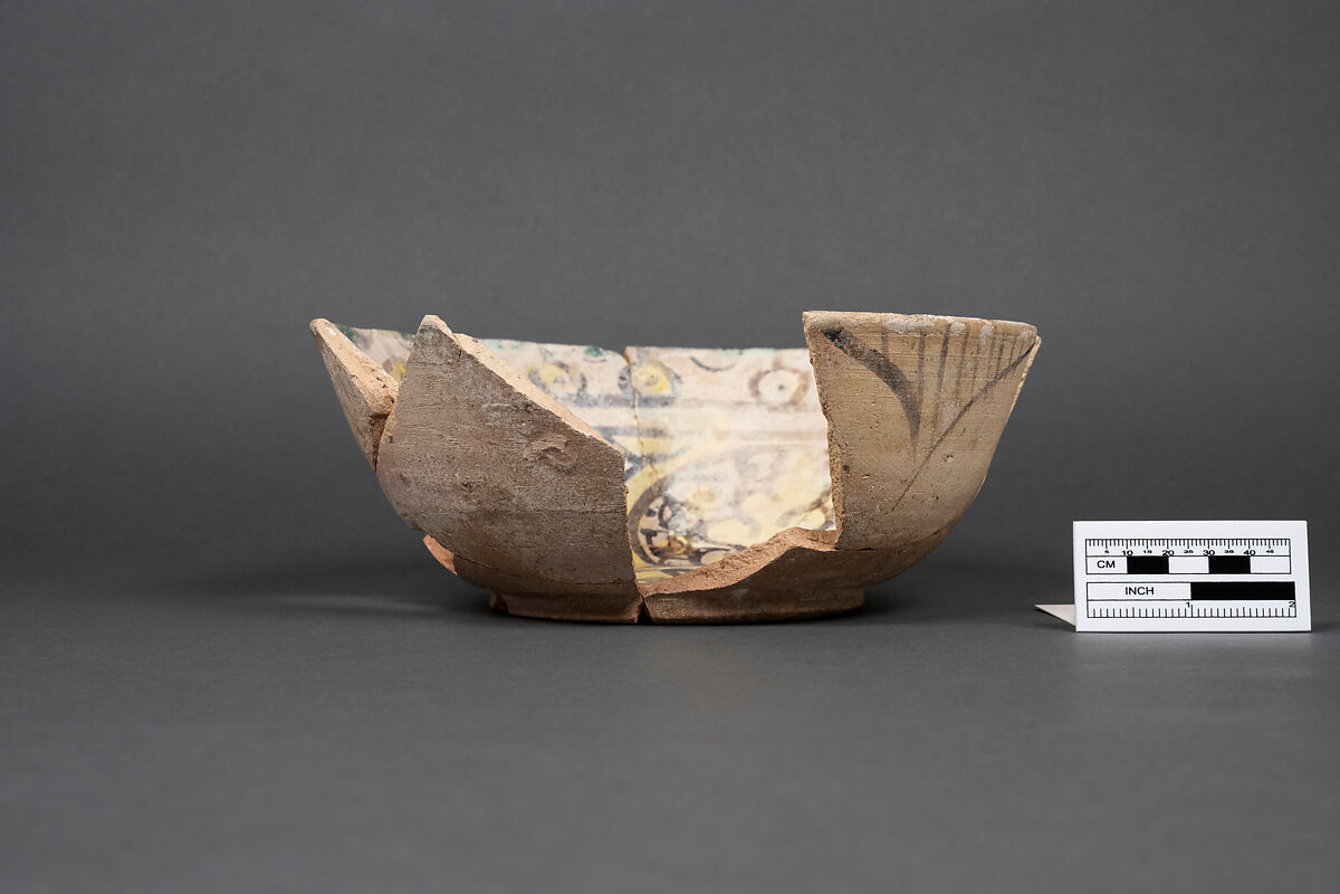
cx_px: 670
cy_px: 447
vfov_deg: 27.0
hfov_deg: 39.6
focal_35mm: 50
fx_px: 1861
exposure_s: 1/20
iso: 640
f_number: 14
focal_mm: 50
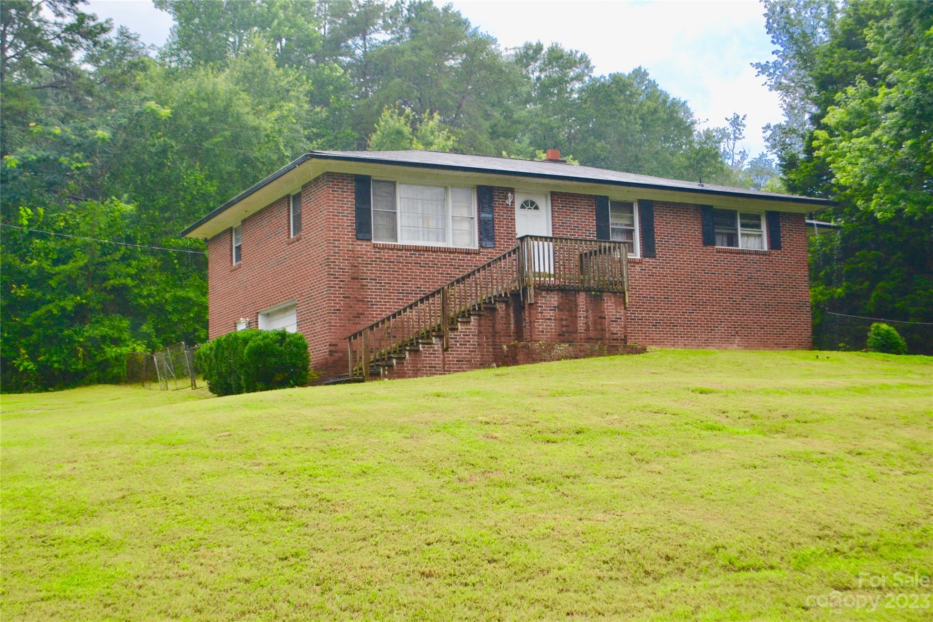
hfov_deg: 41.1
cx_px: 466
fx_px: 1244
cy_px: 311
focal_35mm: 48
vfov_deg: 28.1
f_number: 5
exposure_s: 1/200
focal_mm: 32
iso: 100
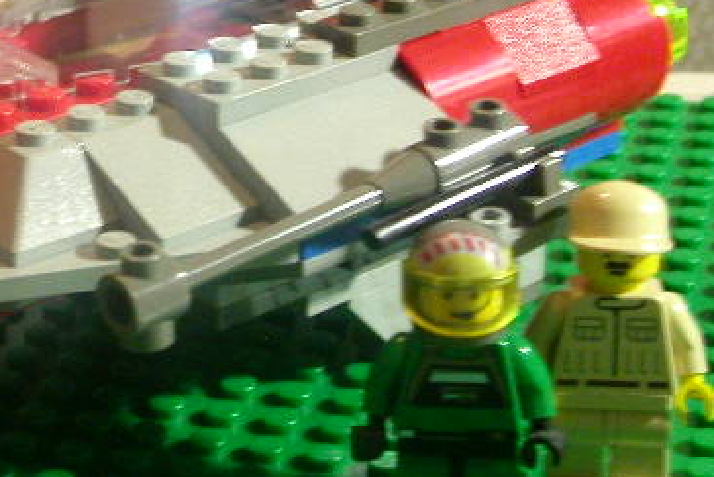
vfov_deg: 11.7
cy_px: 112
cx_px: 108
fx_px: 2321
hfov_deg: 17.3
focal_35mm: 117
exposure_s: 1/5.2
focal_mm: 9.7
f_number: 3.5
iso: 400
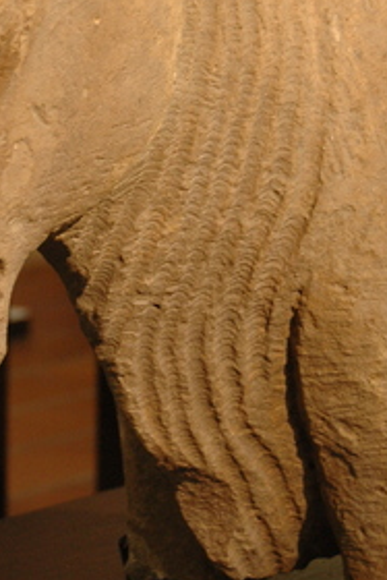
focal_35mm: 198
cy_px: 210
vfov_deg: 10.4
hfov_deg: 6.9
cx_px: 54
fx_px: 3189
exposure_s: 1/30
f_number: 5
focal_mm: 56
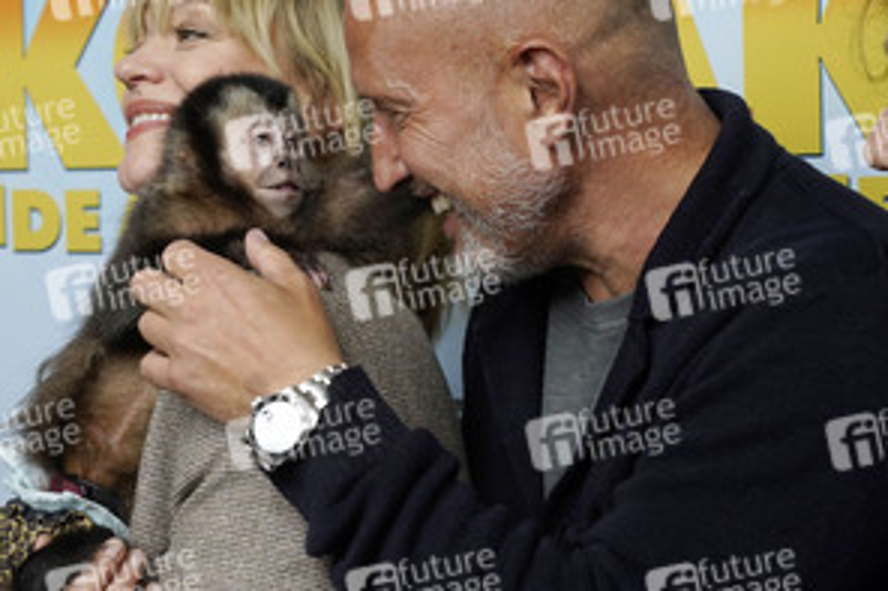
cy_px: 210
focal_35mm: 96
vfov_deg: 14.2
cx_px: 344
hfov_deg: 21.2
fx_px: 2367
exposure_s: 1/100
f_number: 5.6
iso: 640
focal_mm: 63
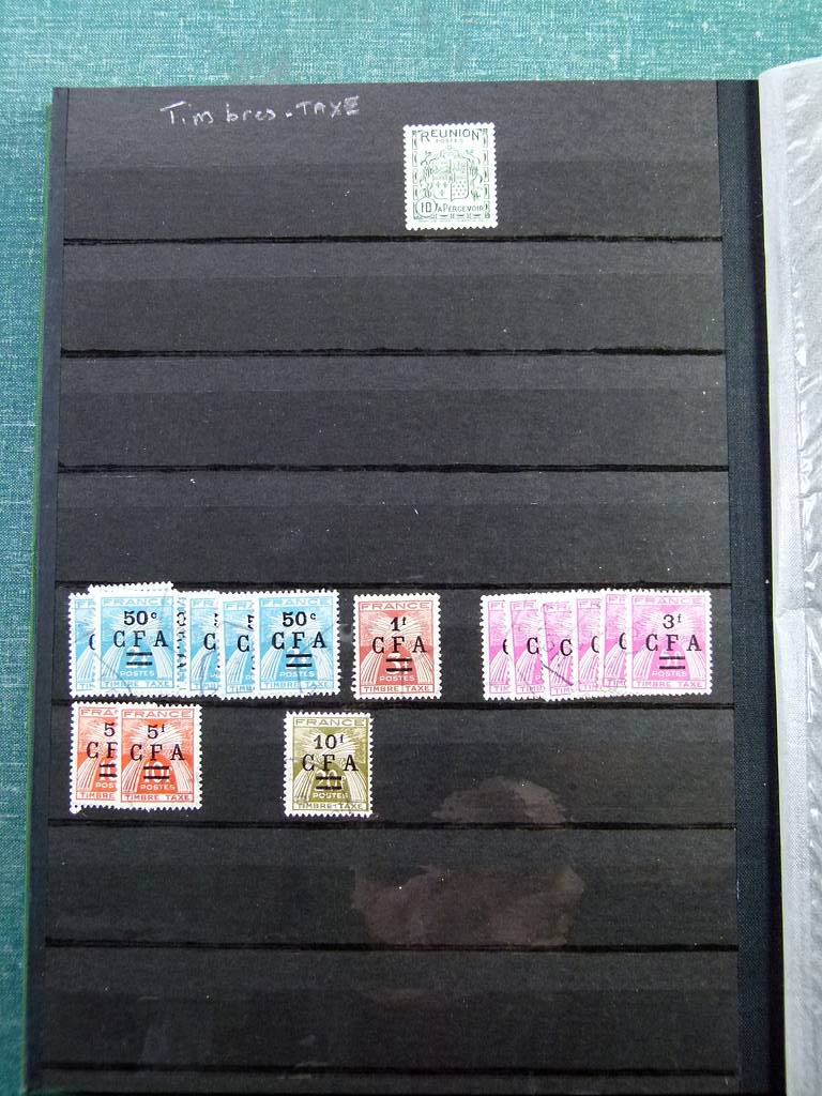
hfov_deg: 32.9
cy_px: 548
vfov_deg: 42.9
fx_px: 1393
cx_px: 411
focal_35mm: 44
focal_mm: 7.9
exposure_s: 1/60
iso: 320
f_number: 3.2
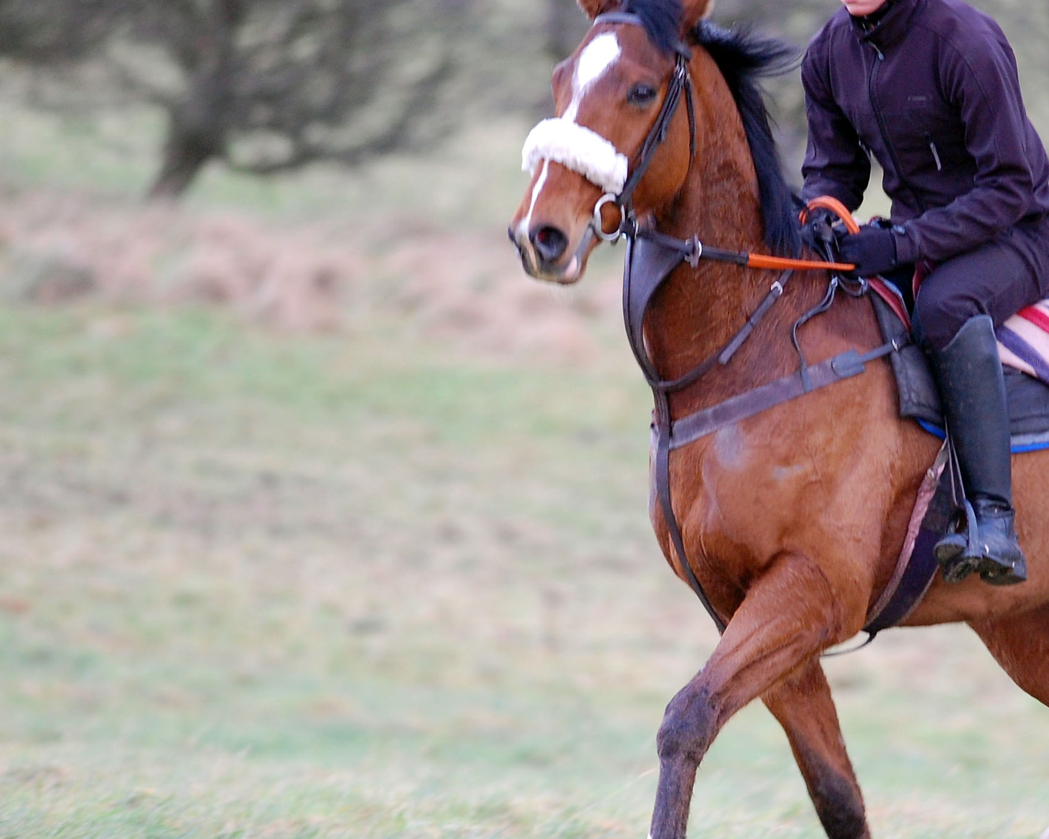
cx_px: 790
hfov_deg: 2.6
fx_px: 23379
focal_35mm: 753
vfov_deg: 2.1
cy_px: 487
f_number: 4
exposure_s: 1/200
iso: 800
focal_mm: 300
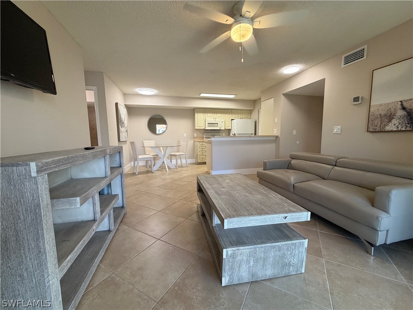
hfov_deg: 102.1
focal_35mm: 14
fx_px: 167
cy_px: 155
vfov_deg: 85.7
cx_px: 206
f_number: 2.2
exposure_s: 1/120
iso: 250
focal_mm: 2.22
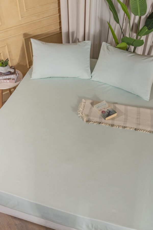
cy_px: 115
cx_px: 76
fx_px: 223
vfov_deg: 54.4
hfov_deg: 37.9
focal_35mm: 35
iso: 80
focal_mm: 35
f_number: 13
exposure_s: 1/160
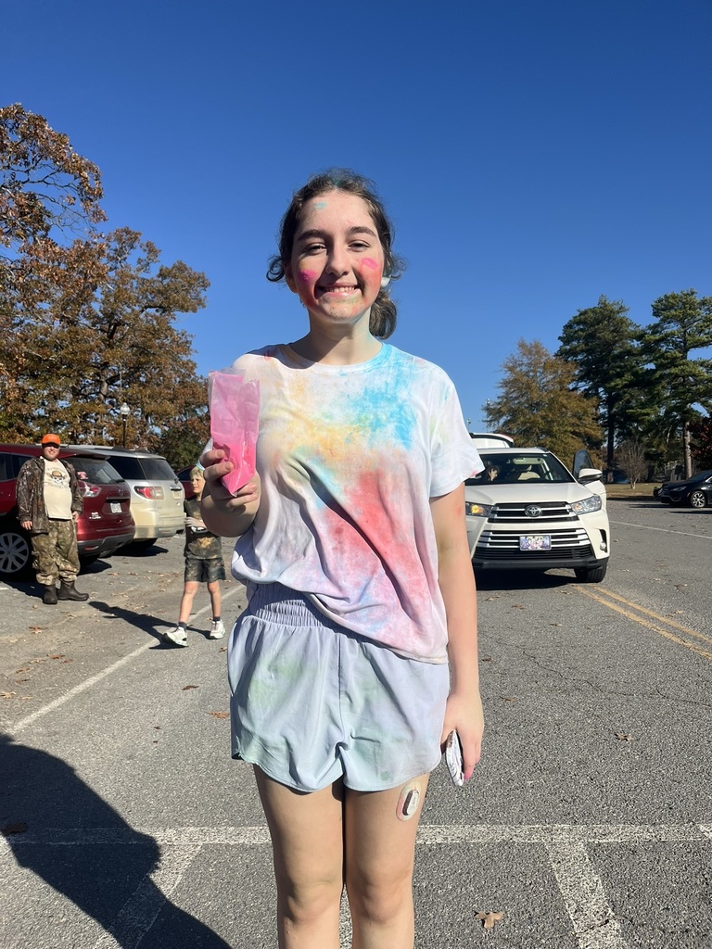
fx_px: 713
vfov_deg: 67.3
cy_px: 474
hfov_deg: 53.1
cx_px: 356
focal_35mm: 26
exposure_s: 1/5848
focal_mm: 5.1
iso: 50
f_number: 1.6
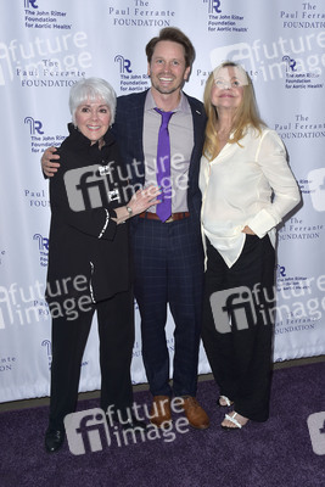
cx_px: 162
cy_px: 244
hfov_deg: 41.1
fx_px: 433
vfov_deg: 58.7
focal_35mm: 32
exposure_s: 1/250
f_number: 6.3
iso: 400
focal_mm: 32
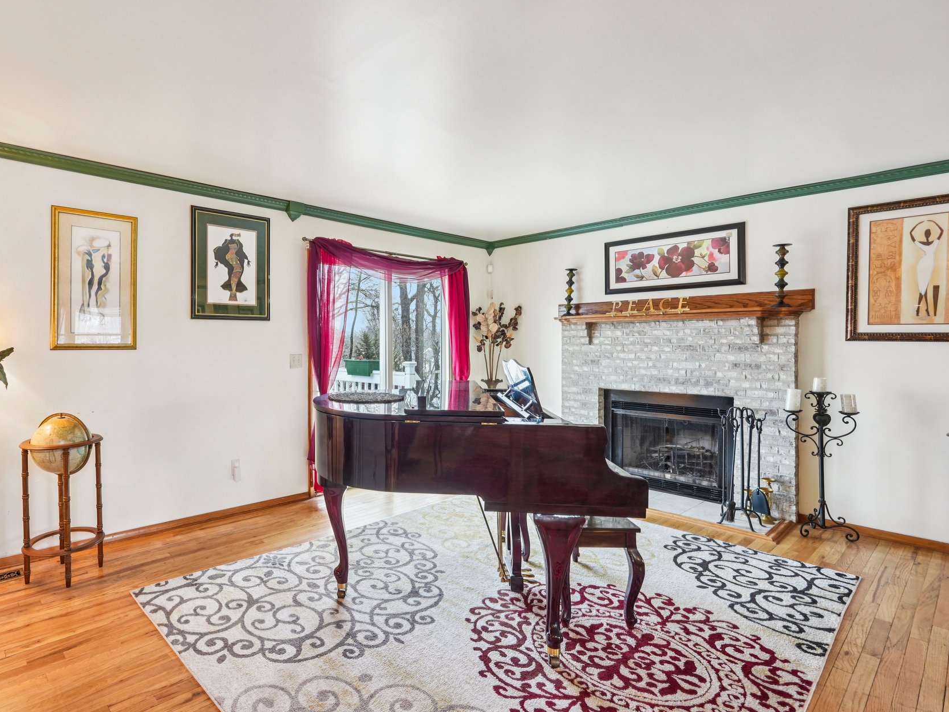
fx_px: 537
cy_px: 343
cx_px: 365
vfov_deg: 67.0
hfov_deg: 81.6
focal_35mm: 20
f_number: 9
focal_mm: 16.5
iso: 400
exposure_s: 1/13
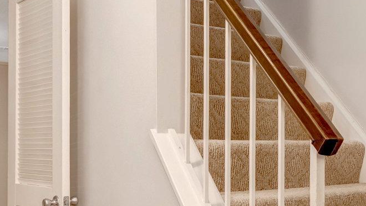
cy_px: 152
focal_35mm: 52
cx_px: 324
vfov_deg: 22.8
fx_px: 505
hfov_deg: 37.5
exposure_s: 1/10
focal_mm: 16
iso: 1250
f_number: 8
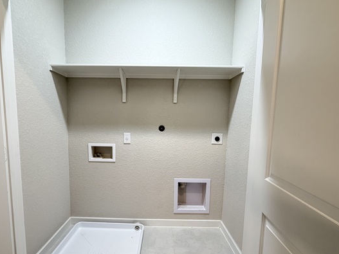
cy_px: 139
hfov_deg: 90.9
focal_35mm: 17
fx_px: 166
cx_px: 156
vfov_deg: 74.5
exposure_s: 1/60
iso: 200
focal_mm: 2.22
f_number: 2.2
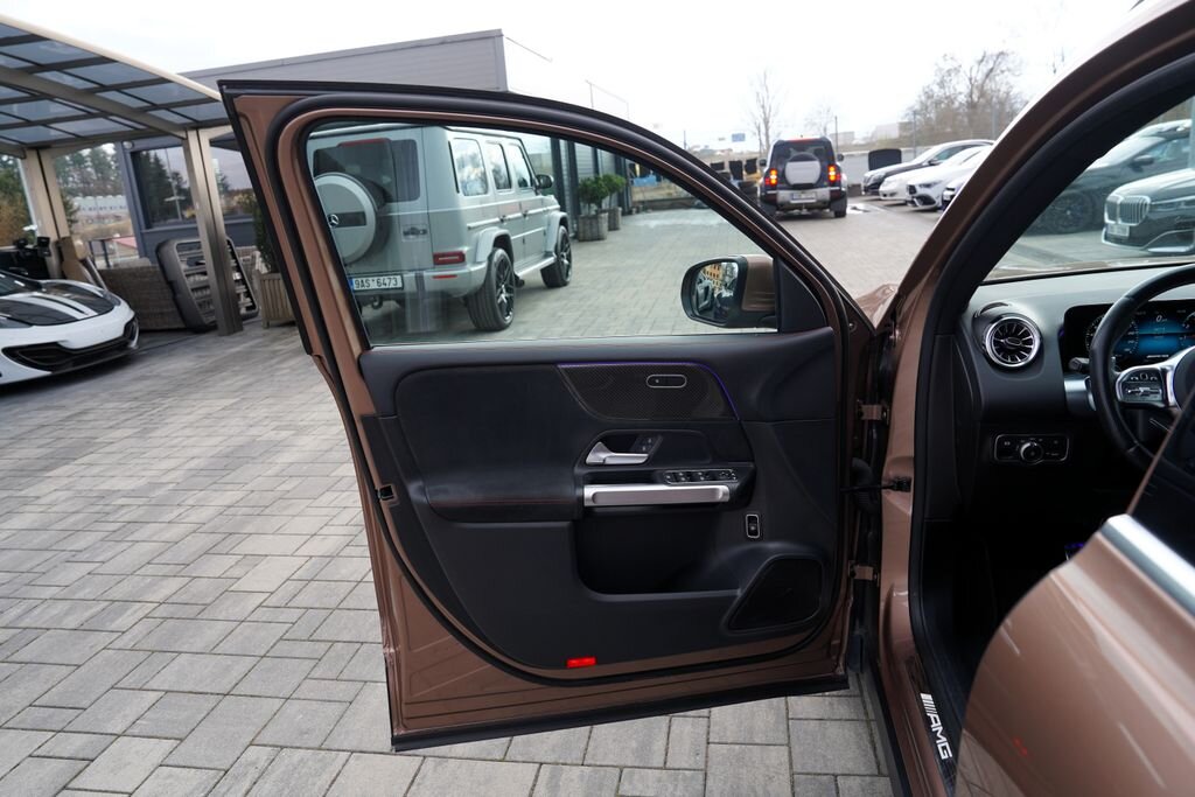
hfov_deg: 73.7
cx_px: 598
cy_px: 398
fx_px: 797
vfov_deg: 53.1
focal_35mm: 24
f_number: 5
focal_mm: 24
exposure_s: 1/100
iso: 100
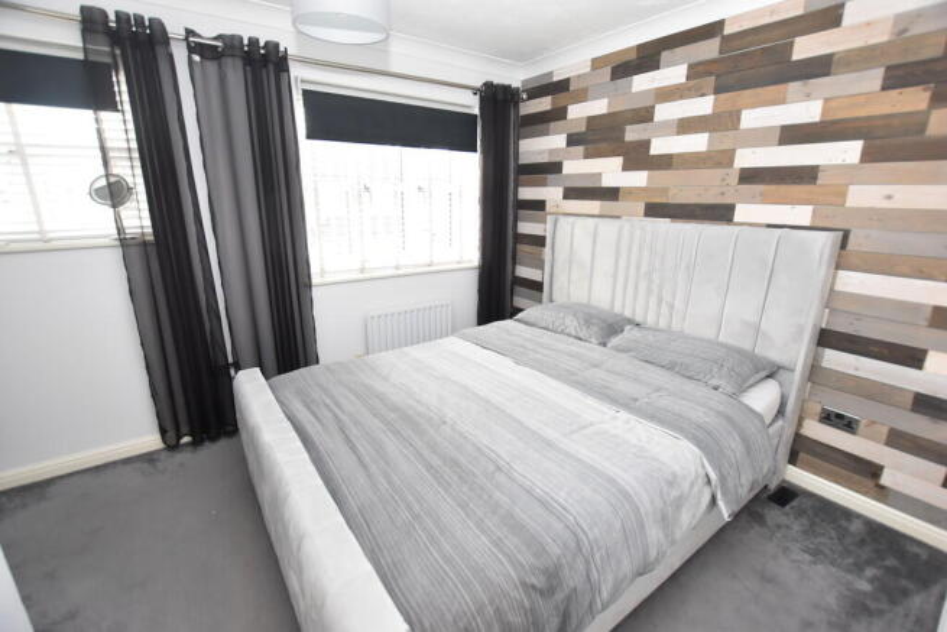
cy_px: 316
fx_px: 395
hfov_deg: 100.4
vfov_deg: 77.4
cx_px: 474
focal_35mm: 15
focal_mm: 10
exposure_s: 1/60
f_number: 4
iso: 800
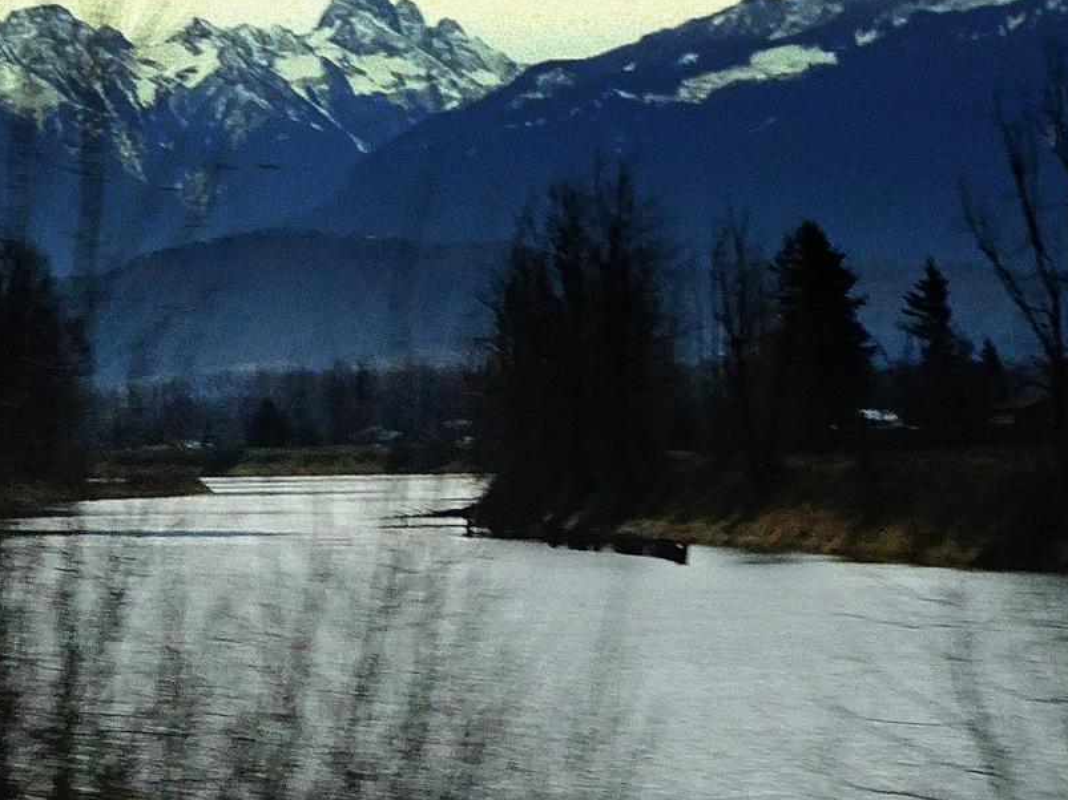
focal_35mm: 299
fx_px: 9224
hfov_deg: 6.6
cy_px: 344
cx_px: 121
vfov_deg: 5.0
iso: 800
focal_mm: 25.66
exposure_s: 1/100
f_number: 5.6
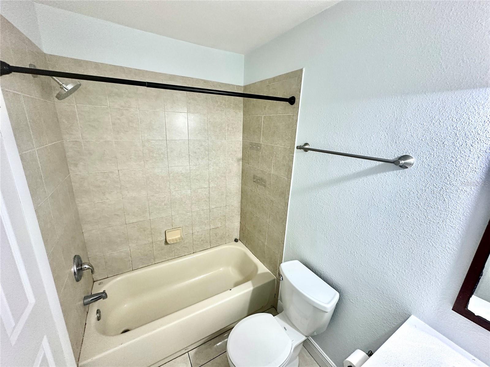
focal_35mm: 14
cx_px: 245
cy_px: 184
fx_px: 198
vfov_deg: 85.7
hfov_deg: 102.1
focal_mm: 2.22
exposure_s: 1/60
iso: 250
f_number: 2.2
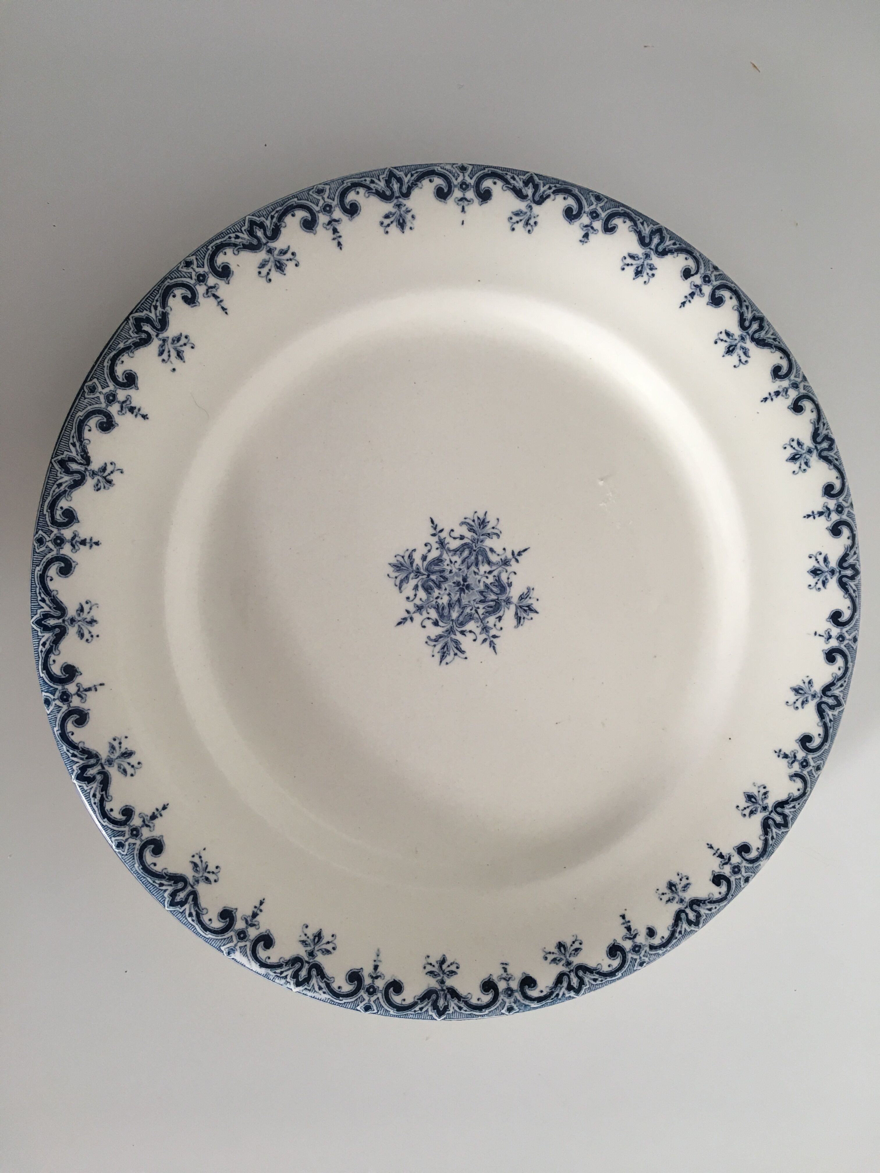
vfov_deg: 61.7
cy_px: 586
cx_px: 440
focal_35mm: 29
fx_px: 983
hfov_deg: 48.2
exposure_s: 1/33
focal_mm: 4.15
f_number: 2.2
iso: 100
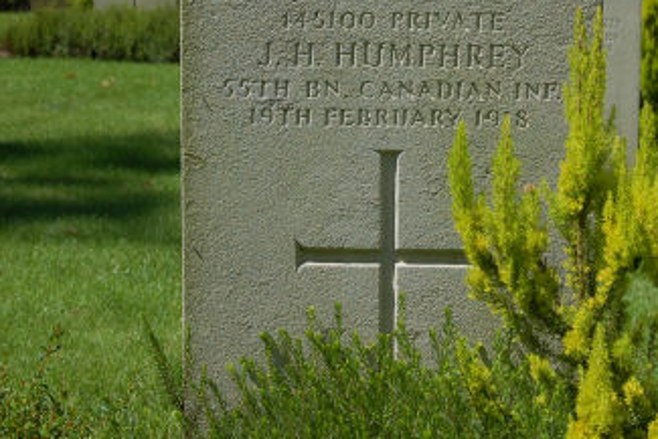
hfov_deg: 19.4
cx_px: 411
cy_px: 69
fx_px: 1920
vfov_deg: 13.0
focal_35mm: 105
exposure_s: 1/400
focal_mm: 38
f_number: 10
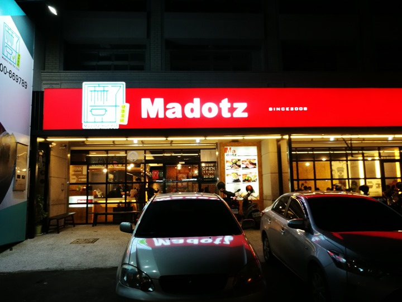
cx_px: 201
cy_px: 151
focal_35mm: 27
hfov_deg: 65.3
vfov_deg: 51.4
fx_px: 314
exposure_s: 1/40
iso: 160
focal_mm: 4.5
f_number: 2.2
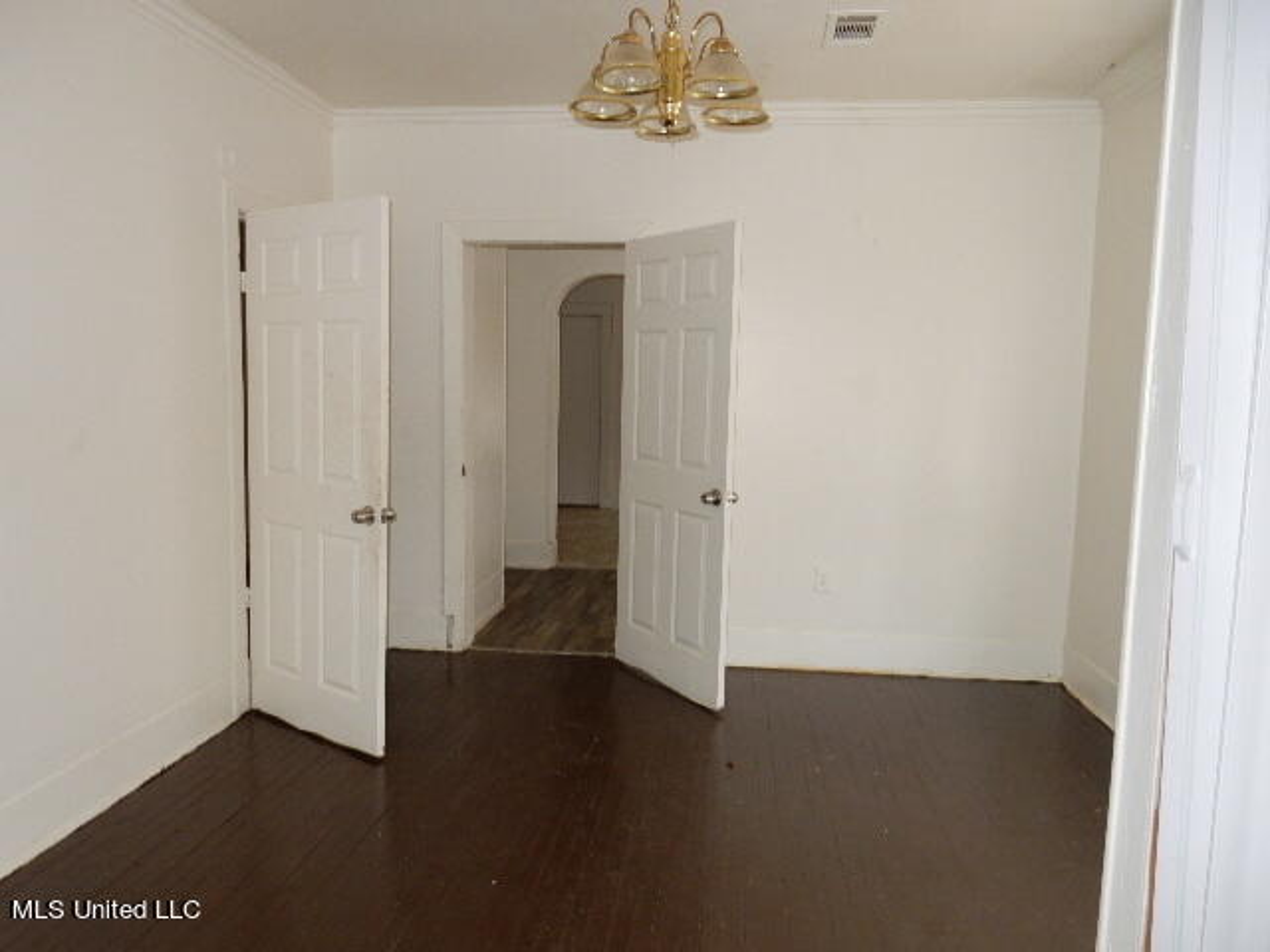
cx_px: 635
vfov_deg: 54.9
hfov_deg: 69.4
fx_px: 917
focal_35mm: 25
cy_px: 476
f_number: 3.7
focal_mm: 4.5
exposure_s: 1/30
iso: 200
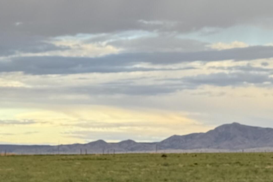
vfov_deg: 9.6
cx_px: -67
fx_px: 1054
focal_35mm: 139
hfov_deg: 14.2
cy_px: 253
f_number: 1.78
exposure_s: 1/429
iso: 80
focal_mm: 6.76
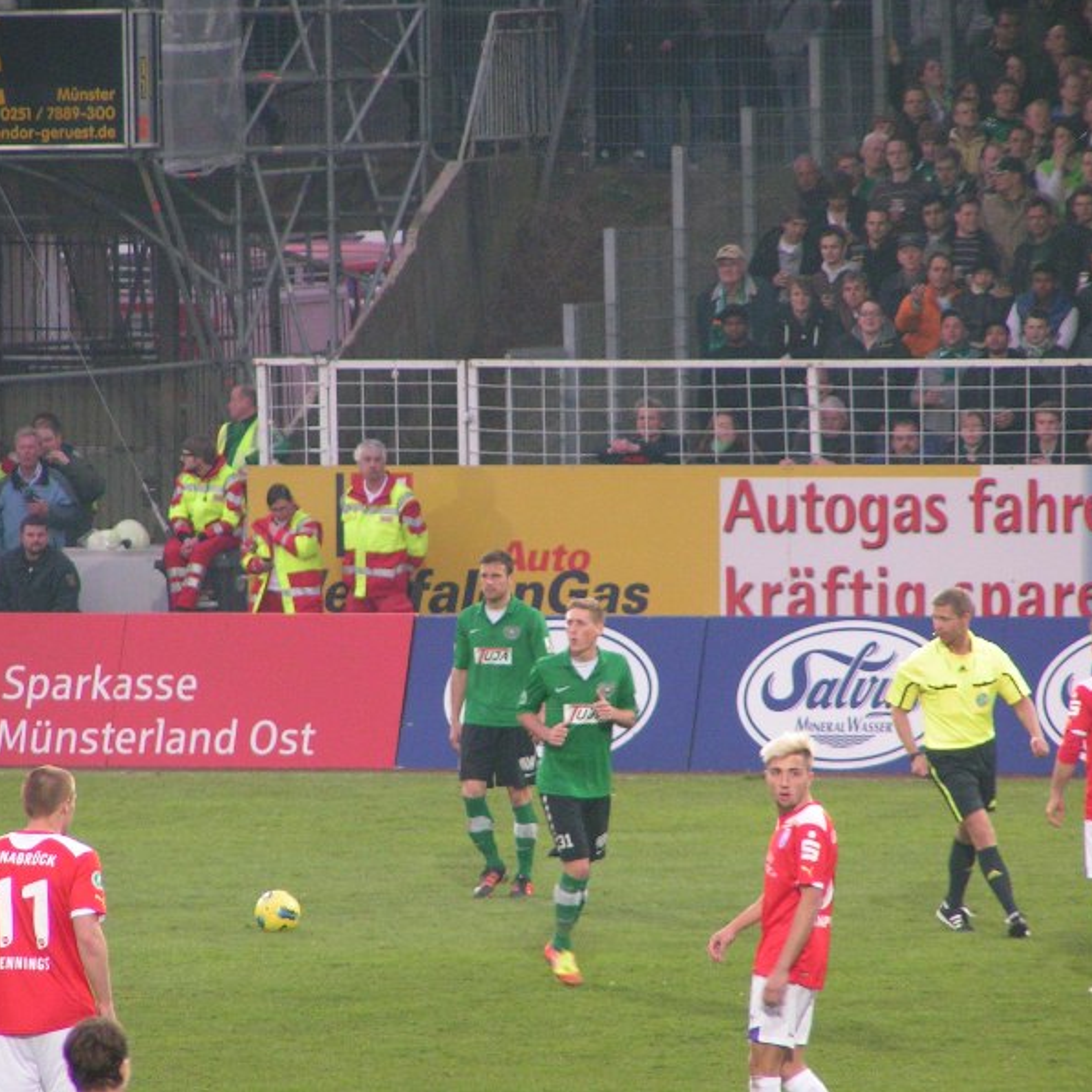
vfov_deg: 3.9
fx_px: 16061
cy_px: 545
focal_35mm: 450
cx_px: 487
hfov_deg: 3.9
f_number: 3.5
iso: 200
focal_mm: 58
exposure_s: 1/100
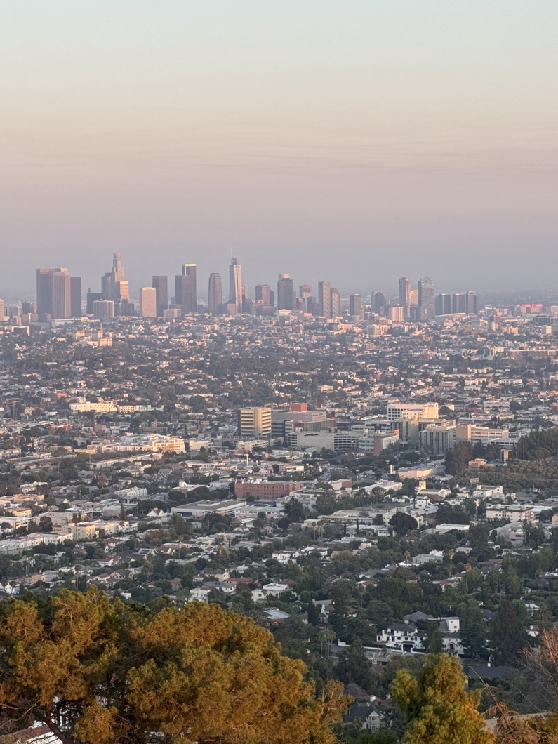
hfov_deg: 15.9
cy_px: 325
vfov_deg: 21.1
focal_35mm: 93
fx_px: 1999
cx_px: 232
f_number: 2.8
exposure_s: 1/121
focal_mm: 9
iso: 25
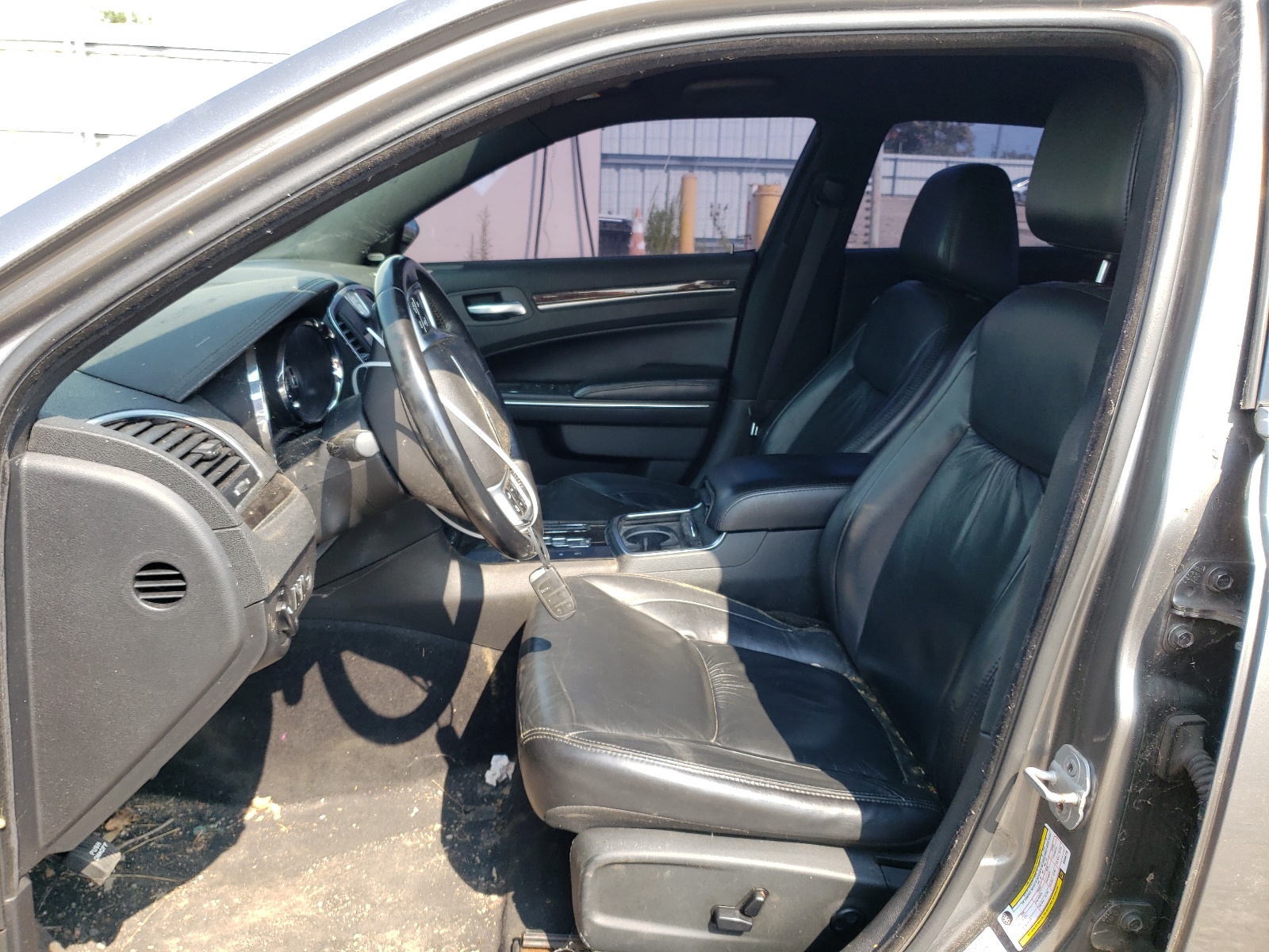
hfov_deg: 67.3
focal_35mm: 26
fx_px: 953
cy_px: 476
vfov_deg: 53.1
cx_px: 634
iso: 50
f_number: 1.5
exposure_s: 1/455
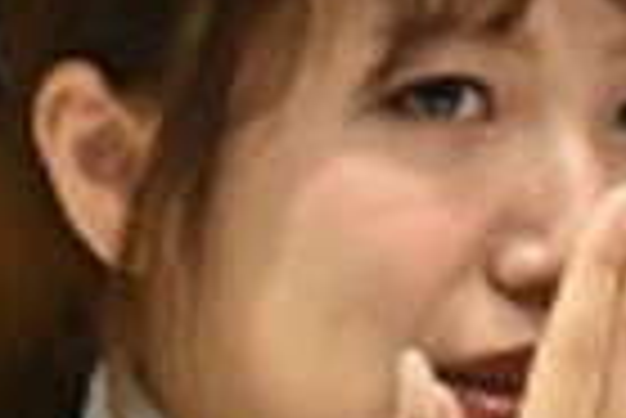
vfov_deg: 1.2
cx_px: 333
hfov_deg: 1.9
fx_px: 19252
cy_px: 391
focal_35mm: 1106
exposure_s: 1/100
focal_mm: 190
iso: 6400
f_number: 5.6
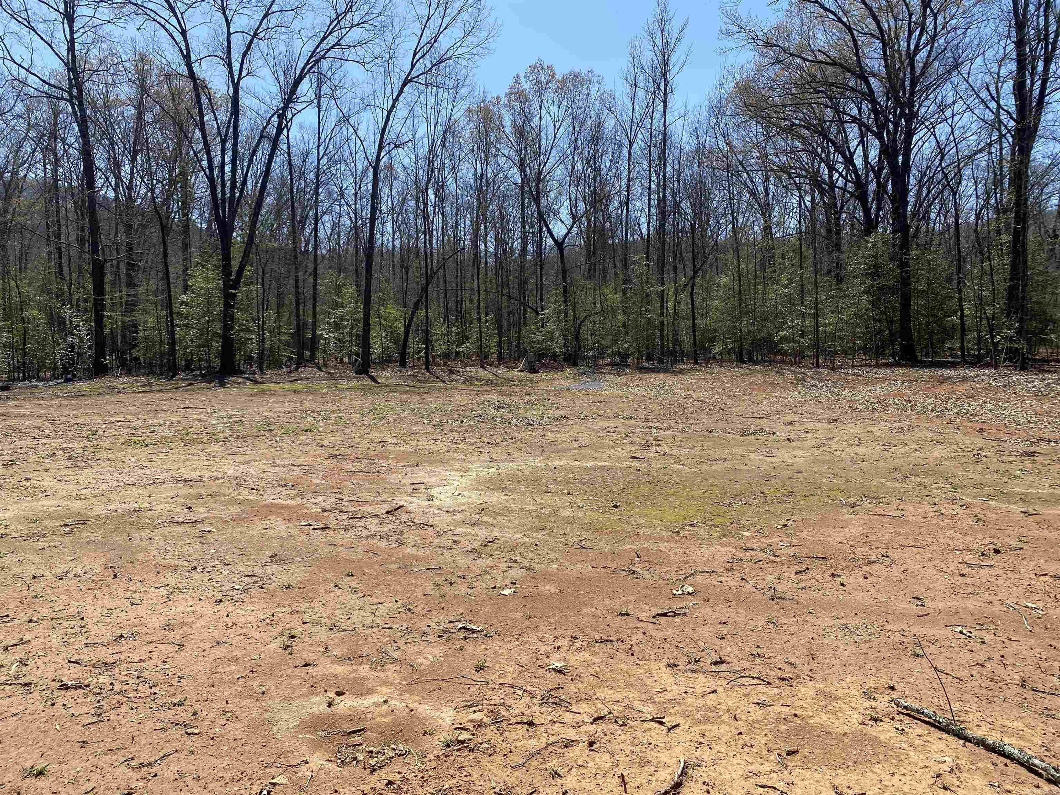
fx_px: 796
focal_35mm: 26
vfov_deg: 53.1
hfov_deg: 67.3
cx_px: 530
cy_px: 398
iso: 32
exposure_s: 1/2222
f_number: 1.8
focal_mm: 4.25
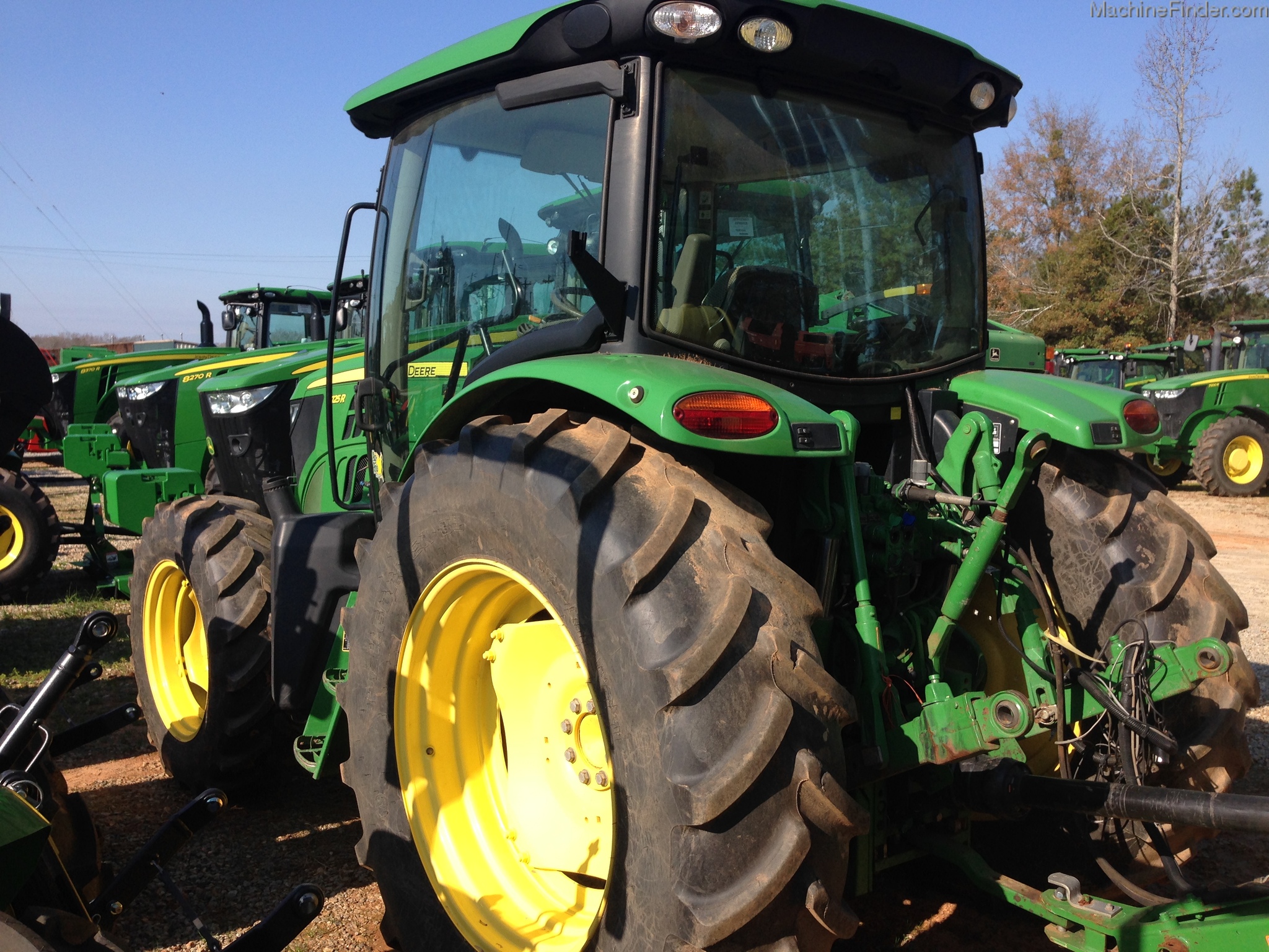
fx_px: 1210
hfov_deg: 55.4
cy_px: 476
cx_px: 634
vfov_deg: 42.9
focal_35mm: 33
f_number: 2.4
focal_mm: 4.12
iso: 50
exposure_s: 1/1130
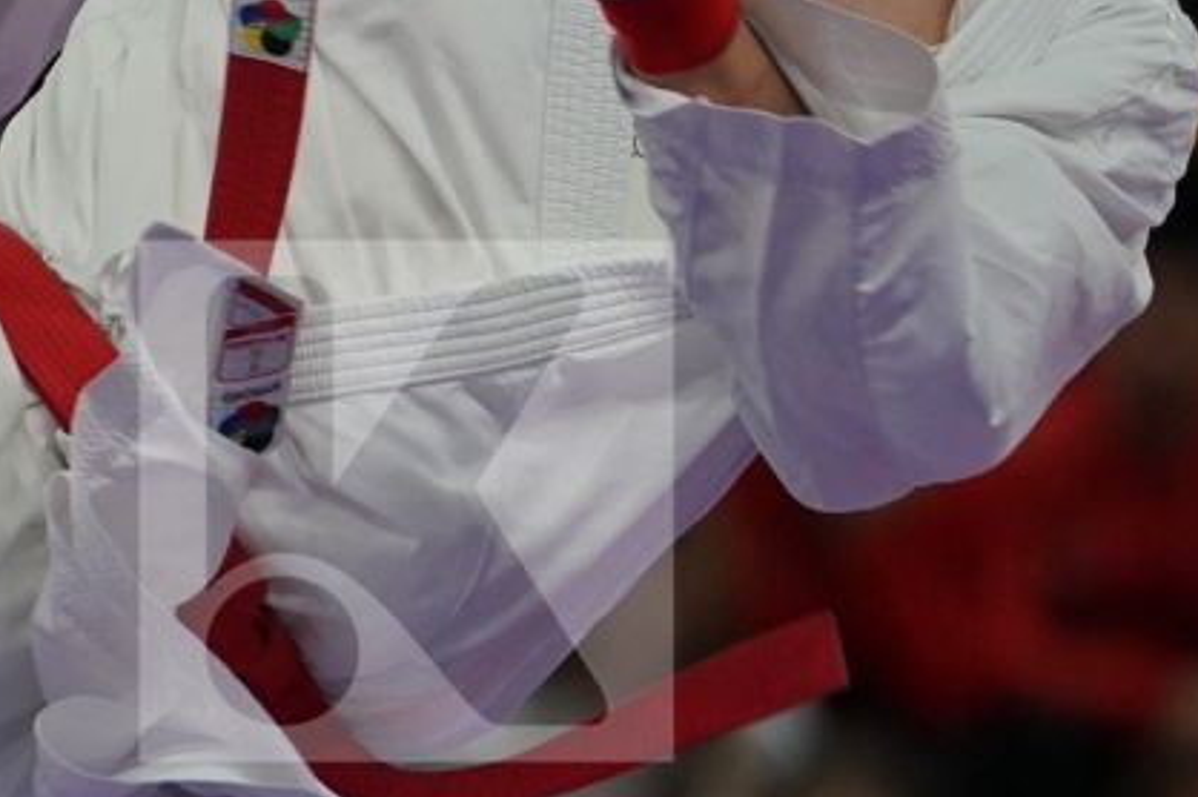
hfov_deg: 2.4
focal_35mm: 862
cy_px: 502
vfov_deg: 1.6
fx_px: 28662
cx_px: -565
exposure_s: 1/1000
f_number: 2.8
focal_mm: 200
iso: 1250
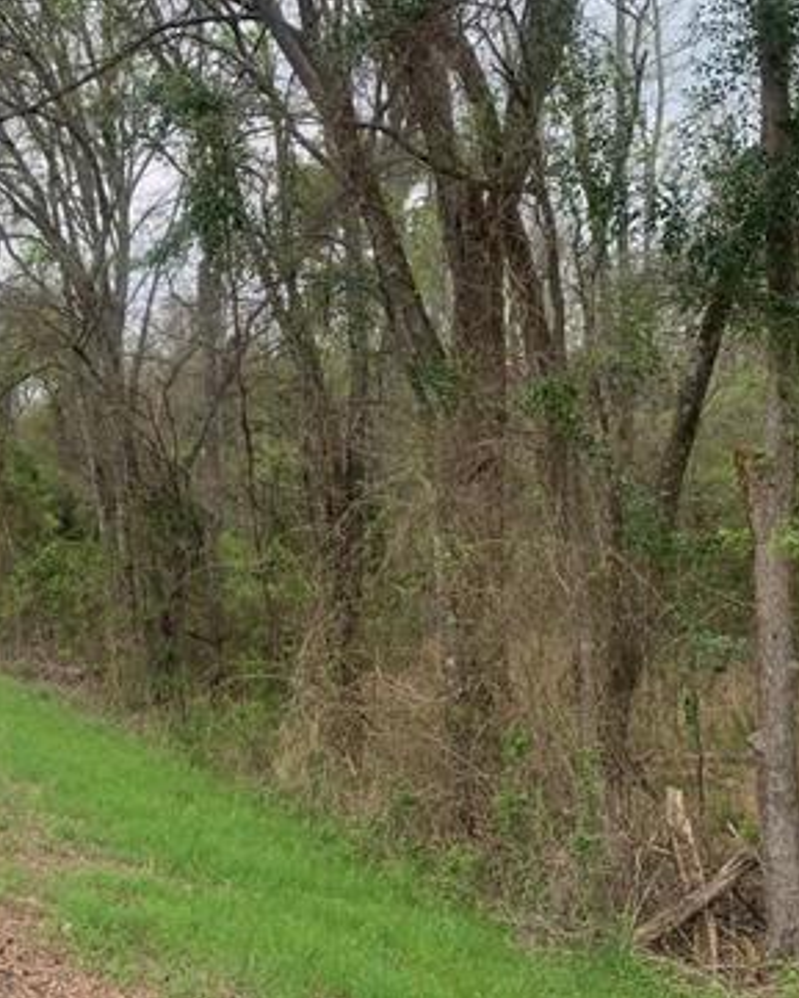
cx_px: 147
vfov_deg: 41.1
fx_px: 1330
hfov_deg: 32.4
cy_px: 484
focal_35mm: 45
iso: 25
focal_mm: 4.25
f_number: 1.8
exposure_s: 1/467
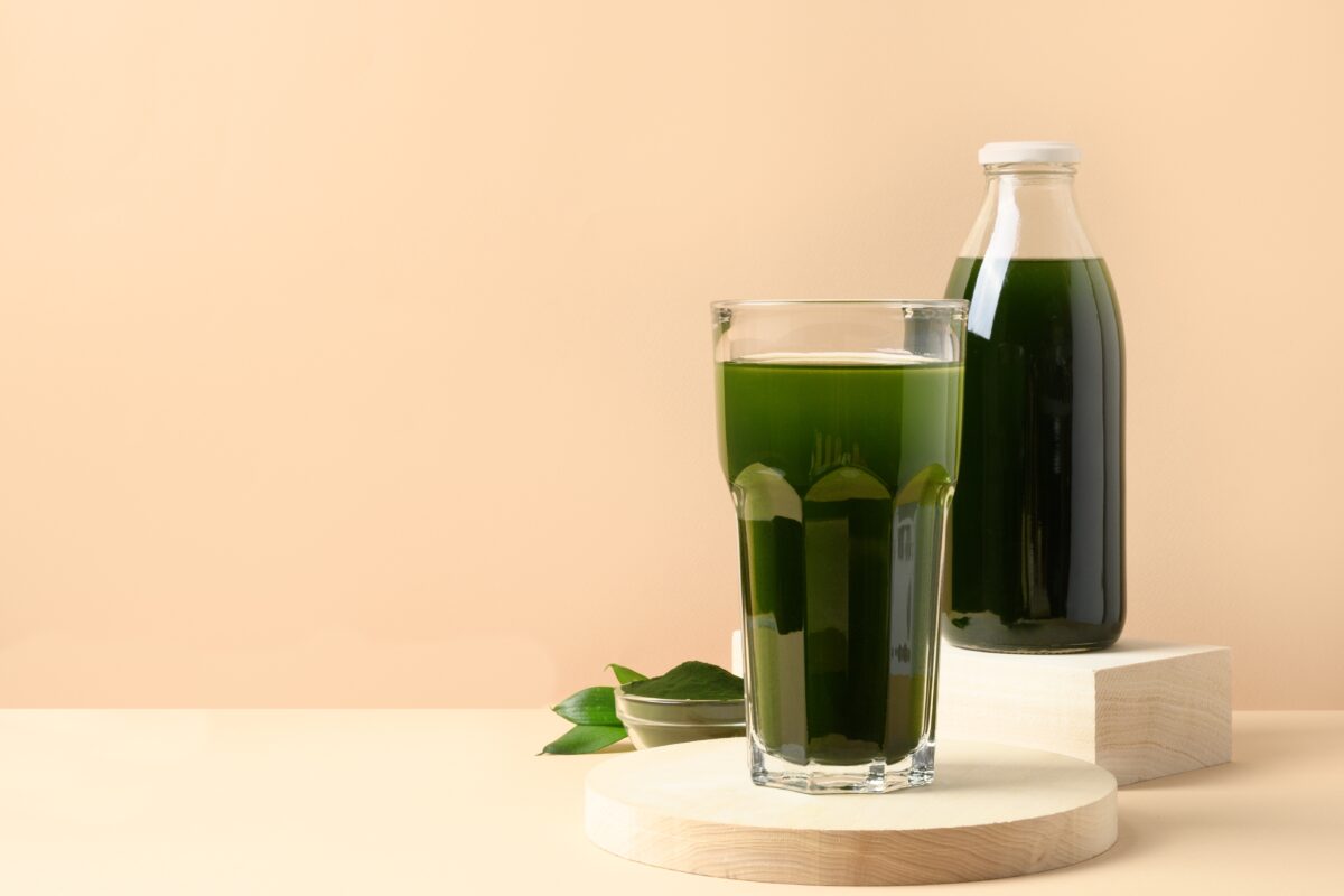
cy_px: 448
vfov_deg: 18.2
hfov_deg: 27.0
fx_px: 2800
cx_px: 672
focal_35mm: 75
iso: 100
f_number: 11
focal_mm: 50
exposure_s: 1/160
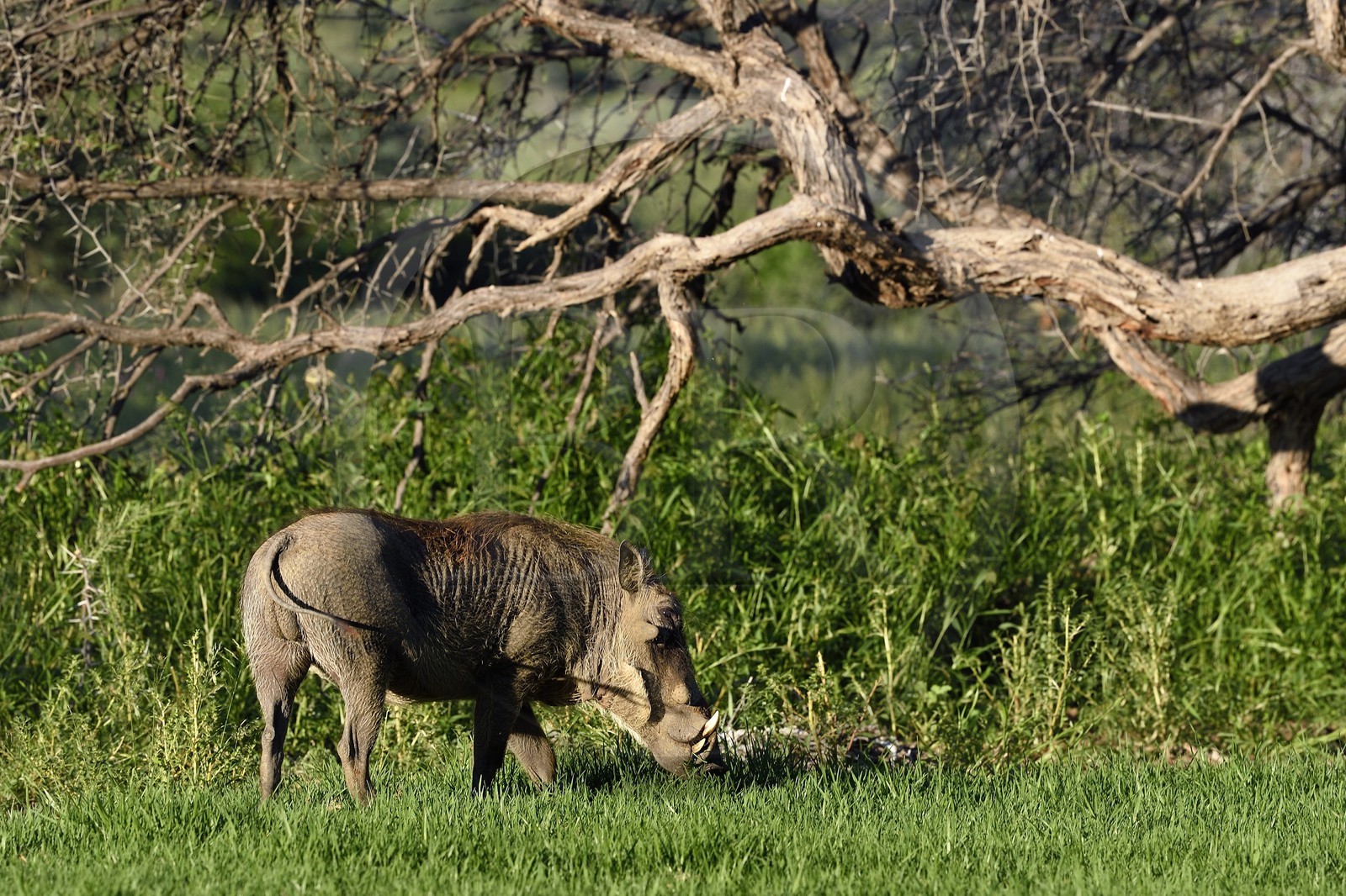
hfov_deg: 10.3
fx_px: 7476
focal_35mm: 200
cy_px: 448
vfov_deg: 6.9
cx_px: 673
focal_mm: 200
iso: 200
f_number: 8
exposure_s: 1/320
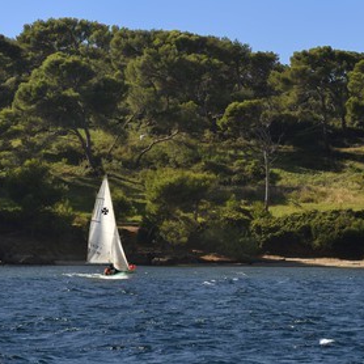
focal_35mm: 257
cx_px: 233
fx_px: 3057
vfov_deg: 6.8
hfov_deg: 6.8
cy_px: 182
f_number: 7.1
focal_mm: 200
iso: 200
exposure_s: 1/640
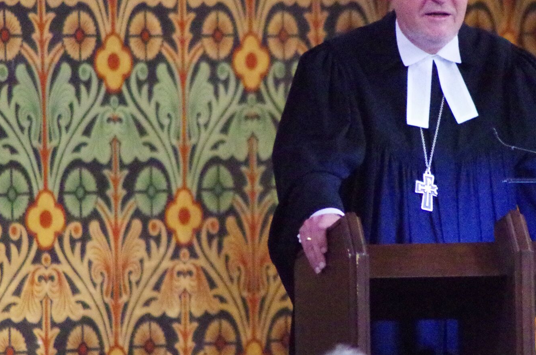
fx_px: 9211
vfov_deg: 2.2
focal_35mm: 620
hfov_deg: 3.3
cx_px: 408
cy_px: 151
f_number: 5.6
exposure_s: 1/125
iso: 12800
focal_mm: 240
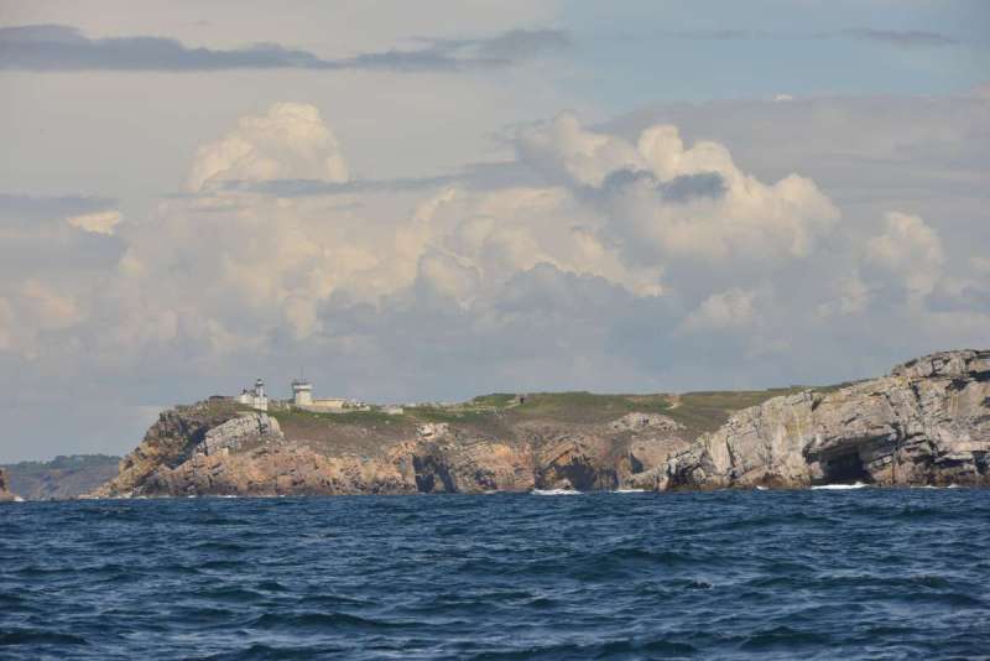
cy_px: 330
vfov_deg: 6.9
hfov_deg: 10.3
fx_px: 5502
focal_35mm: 200
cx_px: 495
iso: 125
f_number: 11
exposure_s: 1/250
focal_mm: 200
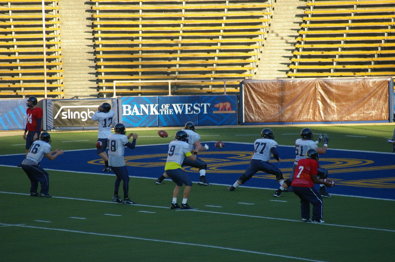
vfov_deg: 4.4
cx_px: 198
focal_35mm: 315
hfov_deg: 6.5
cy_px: 131
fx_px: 3453
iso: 200
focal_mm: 210
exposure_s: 1/250
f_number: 4.5
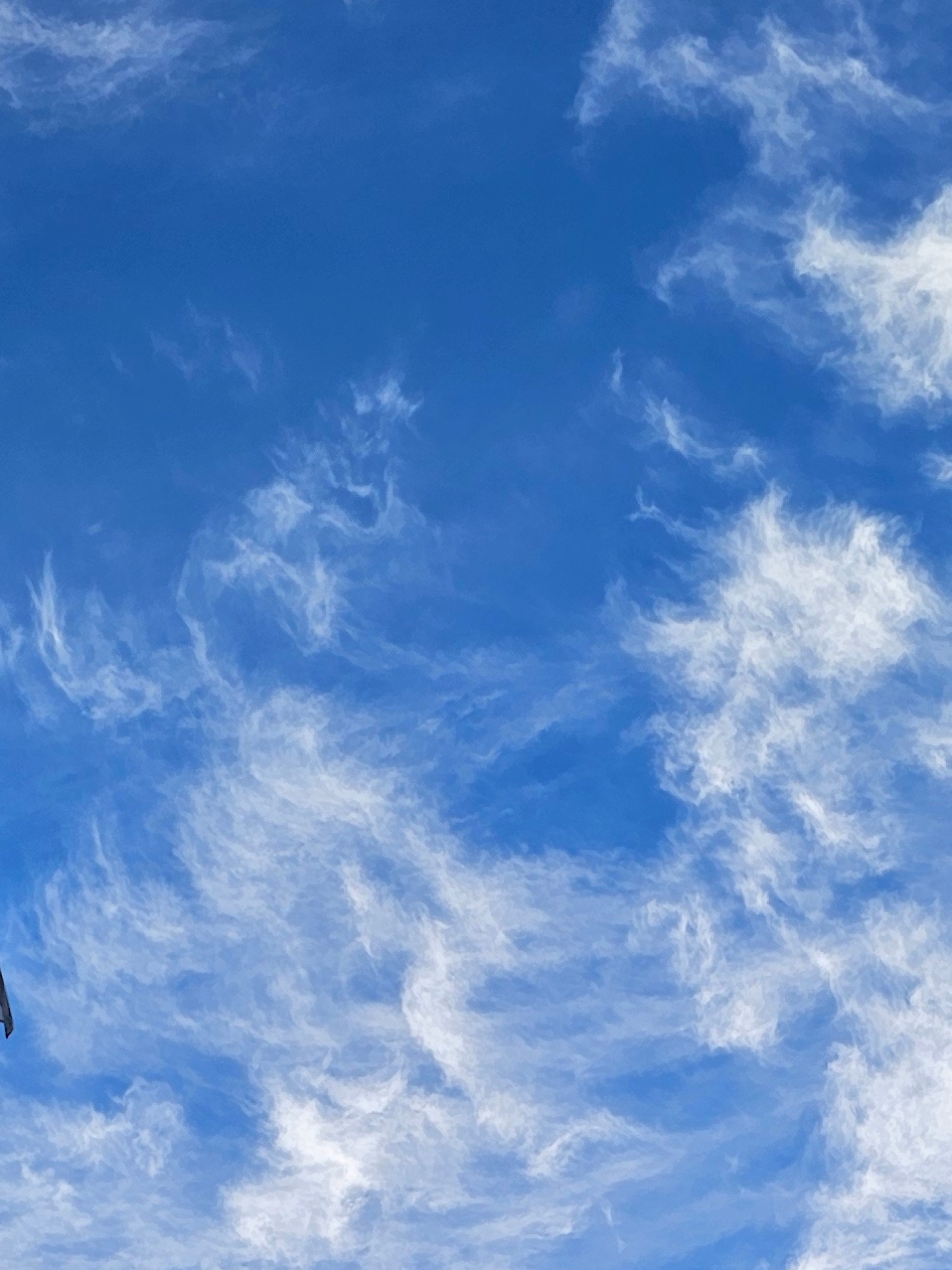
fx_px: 2641
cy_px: 1646
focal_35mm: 72
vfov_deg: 23.8
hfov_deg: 20.4
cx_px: 553
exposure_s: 1/499
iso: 10
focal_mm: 6.3
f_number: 1.7
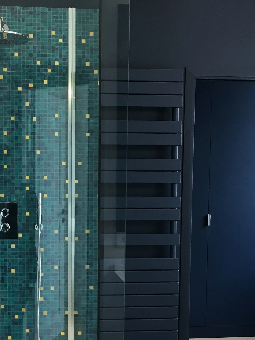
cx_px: 82
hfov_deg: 22.8
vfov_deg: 30.0
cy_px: 233
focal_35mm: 64
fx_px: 629
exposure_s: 1/33
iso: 32
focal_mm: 4.15
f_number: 2.2
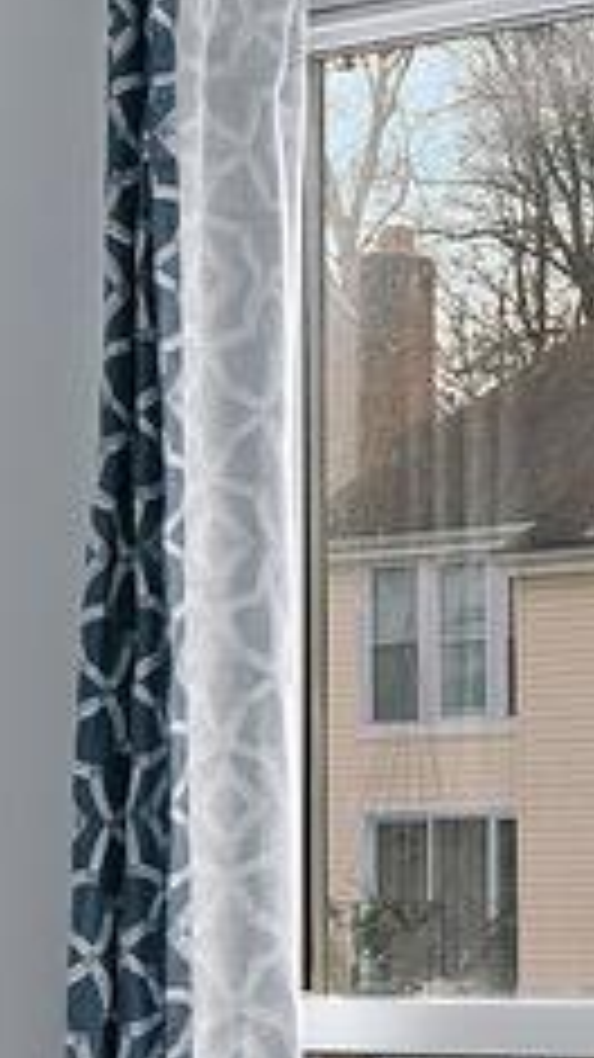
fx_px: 3588
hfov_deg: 8.8
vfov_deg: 16.5
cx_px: 1256
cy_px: 1022
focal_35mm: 128
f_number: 9
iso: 400
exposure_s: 1/13
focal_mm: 14
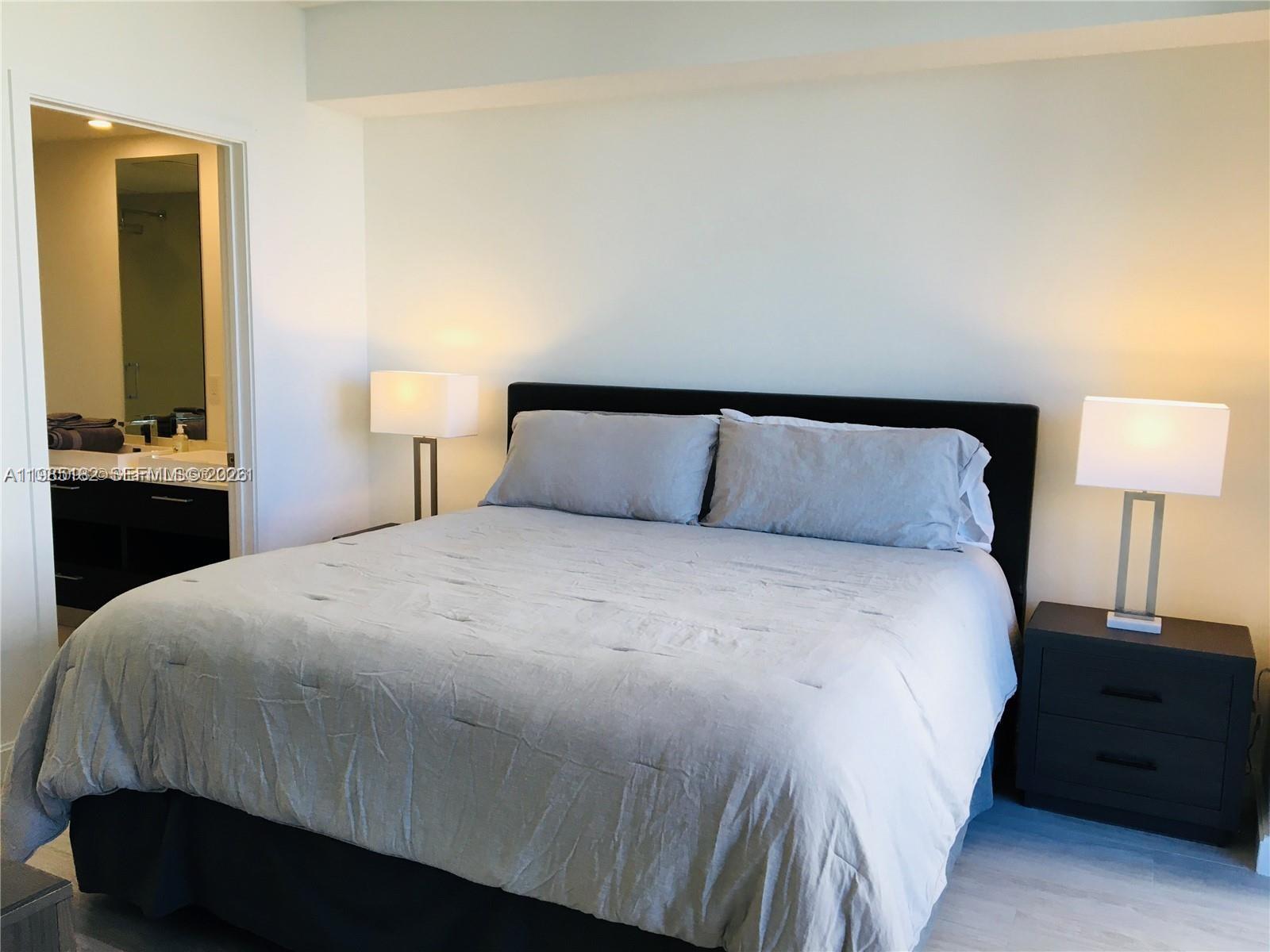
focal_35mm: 29
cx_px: 635
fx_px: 1064
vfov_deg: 48.2
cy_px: 476
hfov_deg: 61.7
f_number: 2.2
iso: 25
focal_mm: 4.15
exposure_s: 1/40
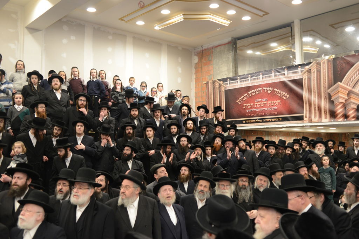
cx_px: 180
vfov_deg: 37.9
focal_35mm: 35
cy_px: 120
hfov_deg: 54.4
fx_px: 349
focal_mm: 35
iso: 1250
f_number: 3.5
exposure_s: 1/200
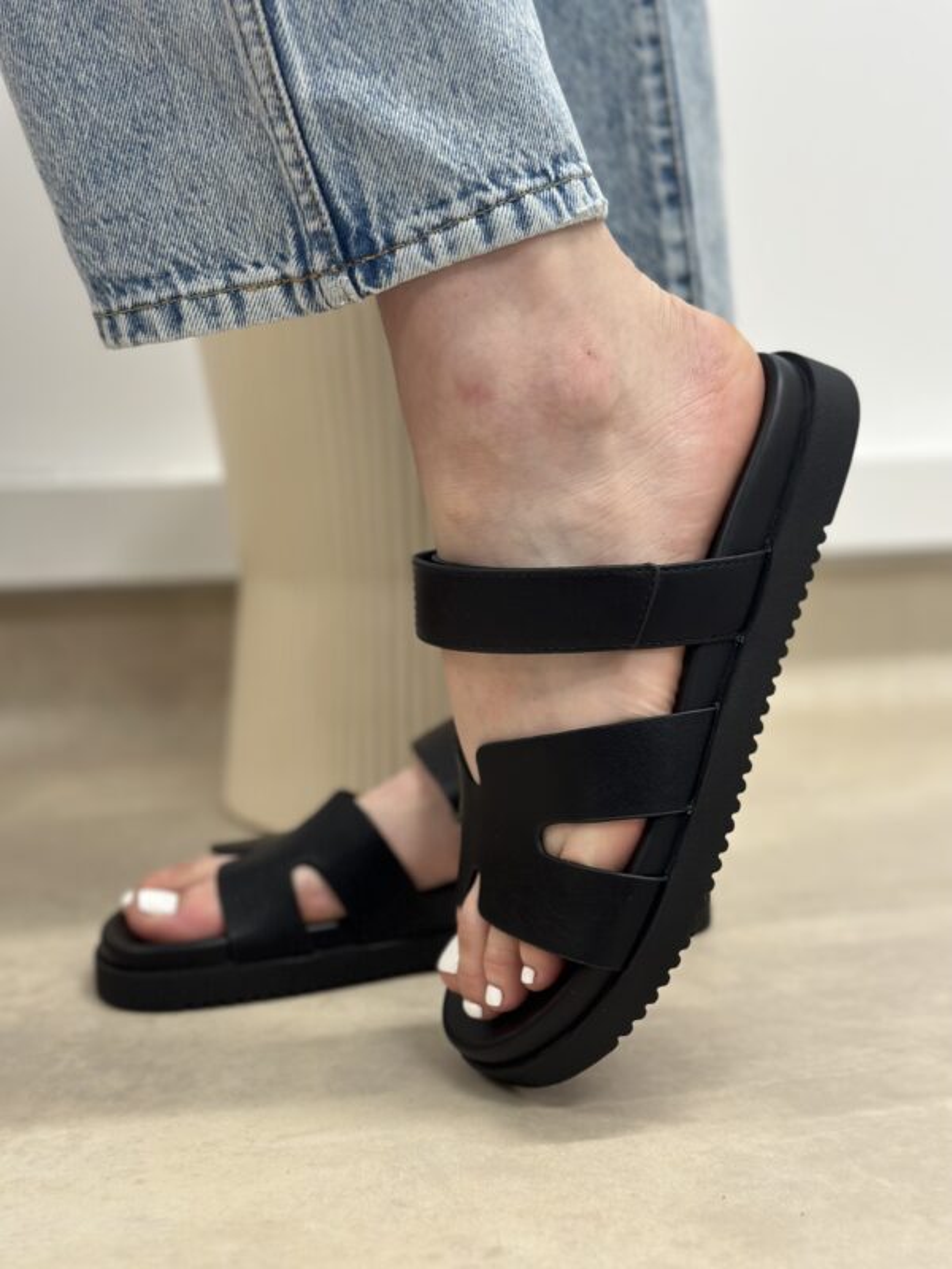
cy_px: 634
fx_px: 1760
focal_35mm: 48
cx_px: 476
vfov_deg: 39.7
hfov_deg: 30.3
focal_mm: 6.86
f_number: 1.78
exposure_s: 1/50
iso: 125
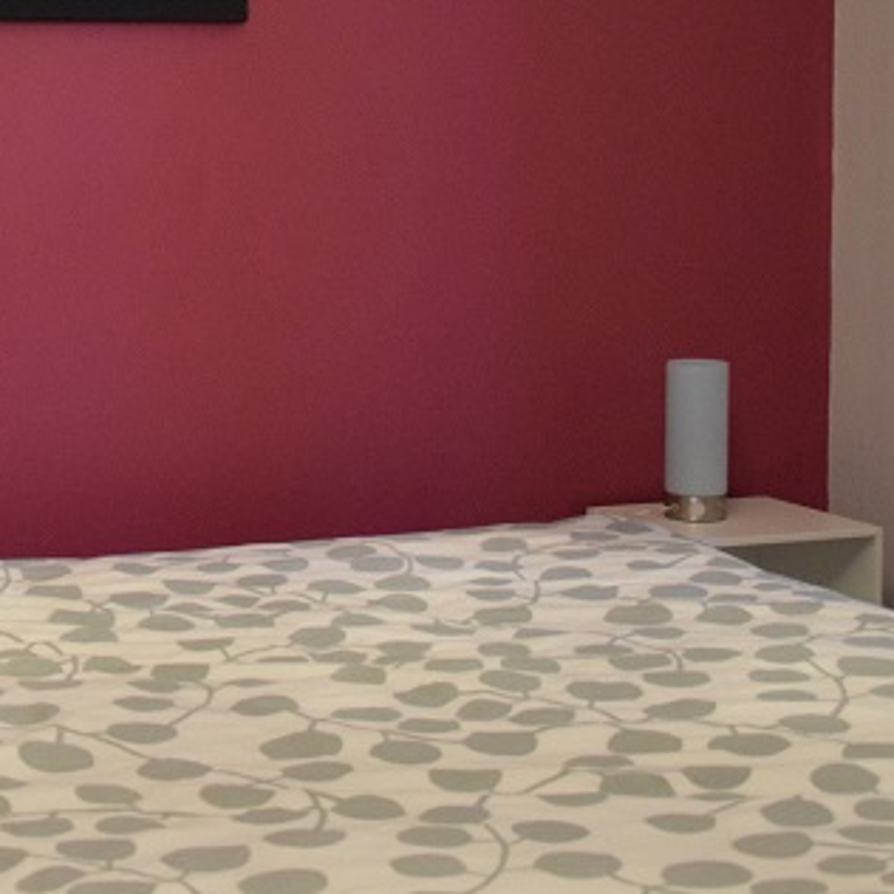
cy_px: 191
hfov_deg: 20.3
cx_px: 105
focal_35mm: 84
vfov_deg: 20.4
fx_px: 2454
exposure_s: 1/60
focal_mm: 26
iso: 4000
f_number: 4
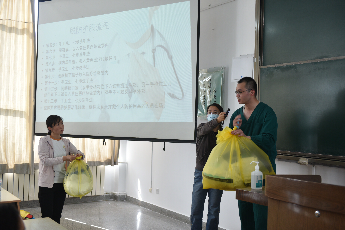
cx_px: 172
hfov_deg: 44.5
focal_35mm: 44
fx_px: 422
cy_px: 115
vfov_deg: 30.5
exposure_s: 1/50
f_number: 2.8
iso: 160
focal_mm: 44
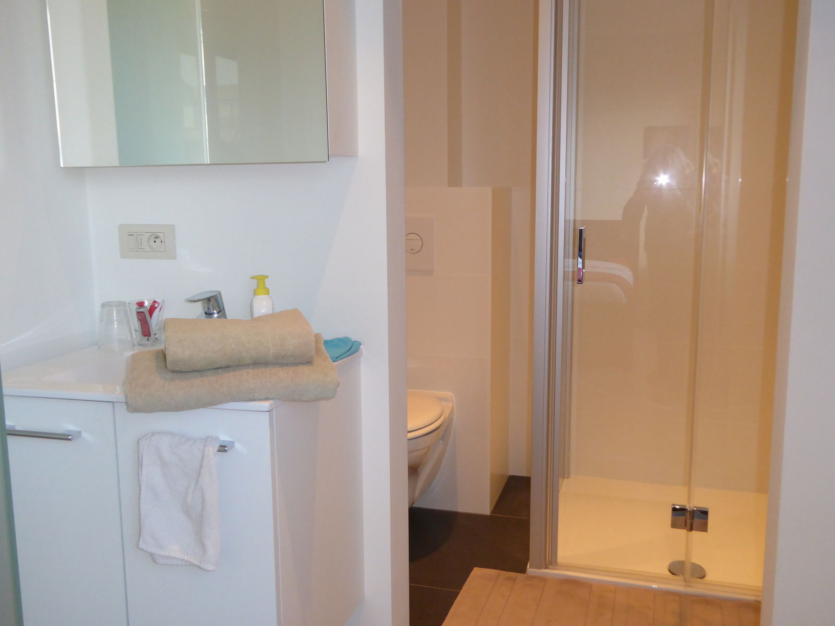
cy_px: 313
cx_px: 418
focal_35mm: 34
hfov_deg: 54.0
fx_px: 820
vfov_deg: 41.8
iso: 400
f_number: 3.6
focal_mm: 5.8
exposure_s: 1/60
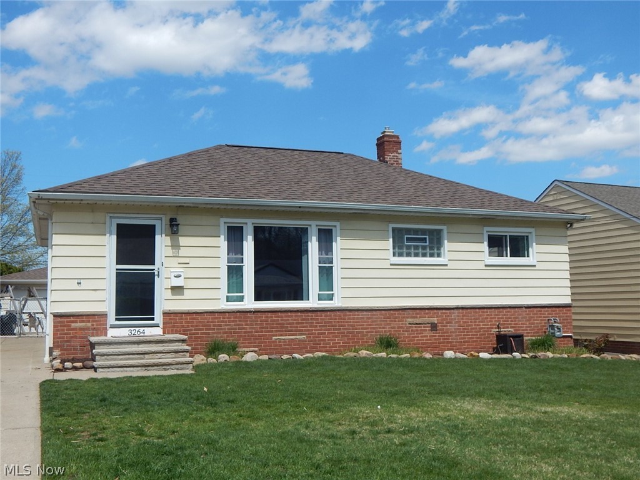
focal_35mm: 38
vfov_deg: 37.7
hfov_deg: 49.0
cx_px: 320
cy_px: 240
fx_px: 703
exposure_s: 1/500
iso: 125
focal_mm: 6.8
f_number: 6.9
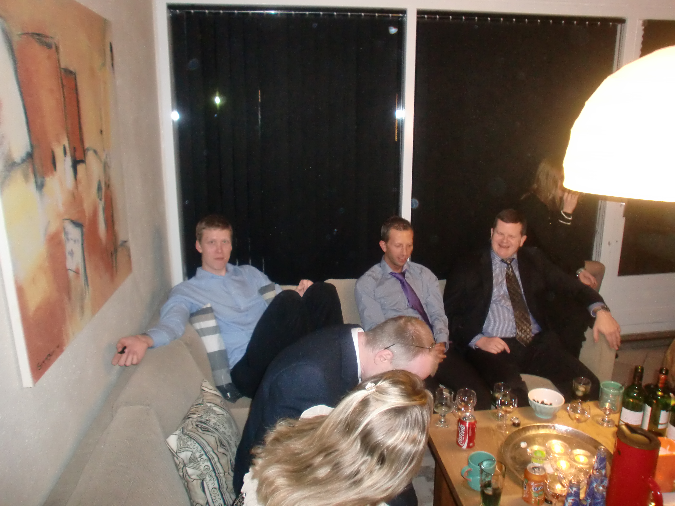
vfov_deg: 53.1
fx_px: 507
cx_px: 338
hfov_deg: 67.3
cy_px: 253
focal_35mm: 26
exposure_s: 1/20
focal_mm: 4.65
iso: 400
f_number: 2.6
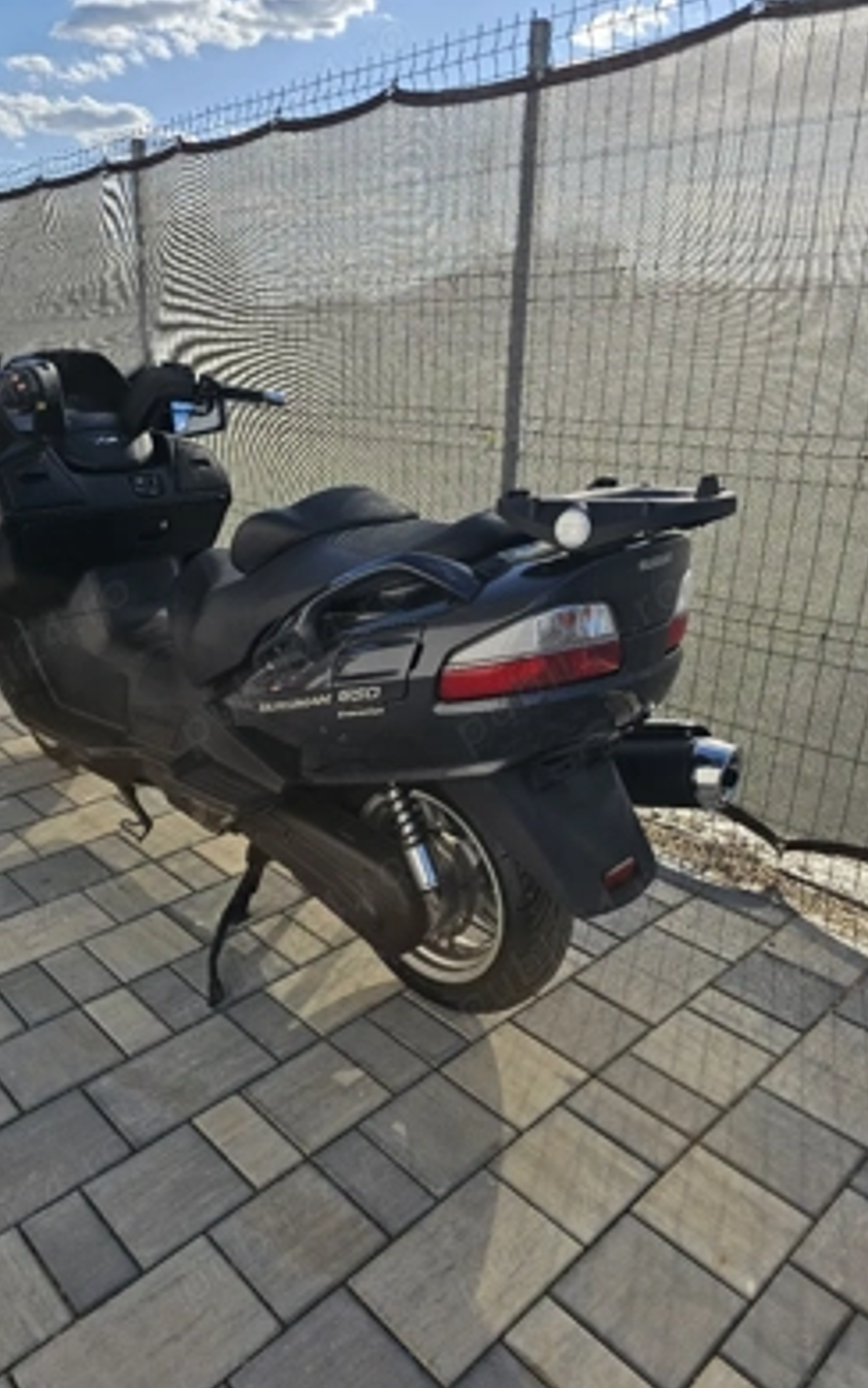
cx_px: 363
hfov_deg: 49.1
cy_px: 705
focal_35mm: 25
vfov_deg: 72.5
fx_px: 946
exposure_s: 1/667
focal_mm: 6.3
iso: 10
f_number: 1.7
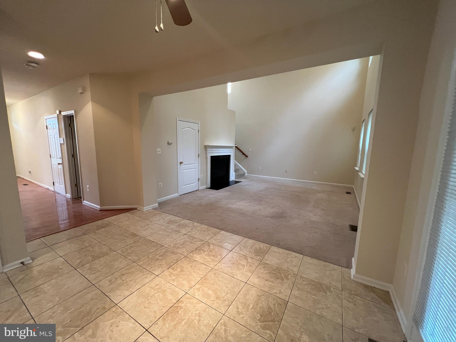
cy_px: 171
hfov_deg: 106.2
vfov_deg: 89.9
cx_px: 228
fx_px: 171
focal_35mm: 13
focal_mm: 1.57
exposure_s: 1/60
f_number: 1.8
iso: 400
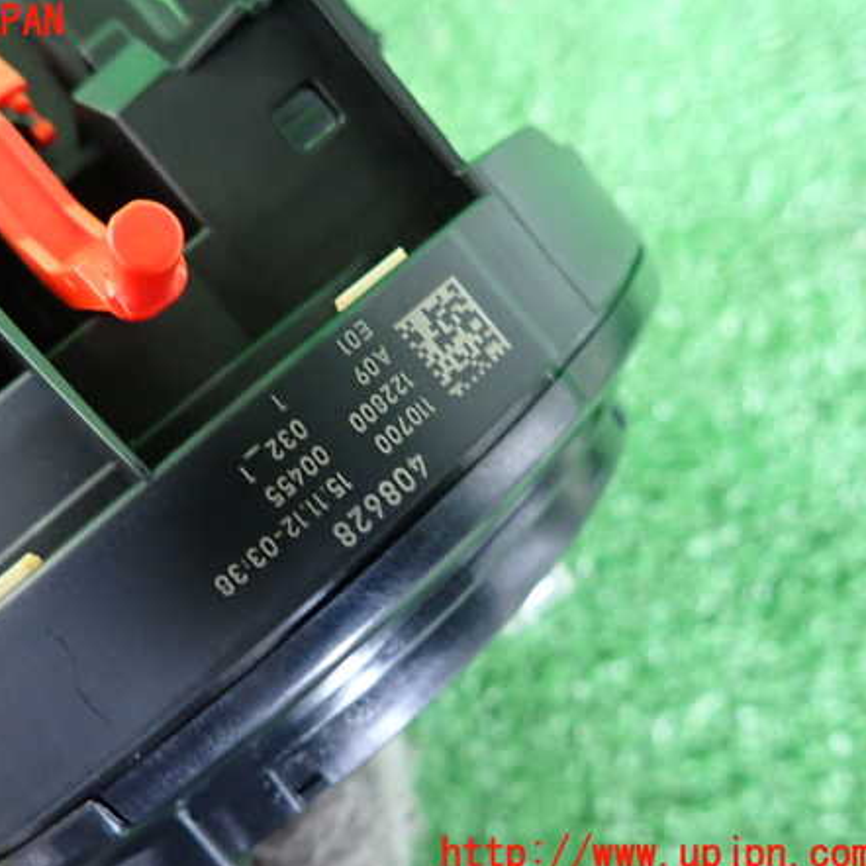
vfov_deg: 54.0
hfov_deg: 53.1
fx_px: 849
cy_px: 439
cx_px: 296
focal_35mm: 30
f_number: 2
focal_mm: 4.5
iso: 800
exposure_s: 1/30
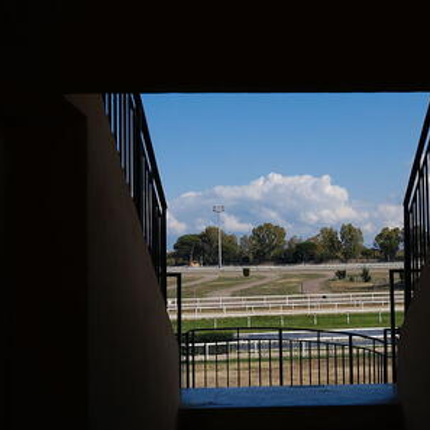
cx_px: 311
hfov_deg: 28.3
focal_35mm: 60
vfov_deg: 28.6
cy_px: 220
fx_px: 843
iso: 125
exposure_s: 1/800
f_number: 5.6
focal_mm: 23
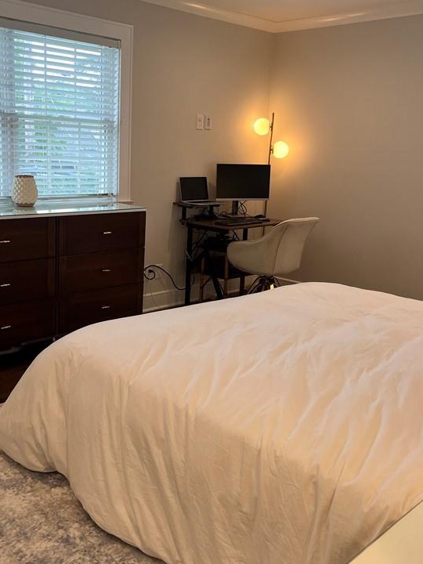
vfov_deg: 50.1
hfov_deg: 38.6
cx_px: 176
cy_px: 266
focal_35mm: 37
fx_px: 603
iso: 80
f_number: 1.6
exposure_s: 1/120
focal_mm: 5.1
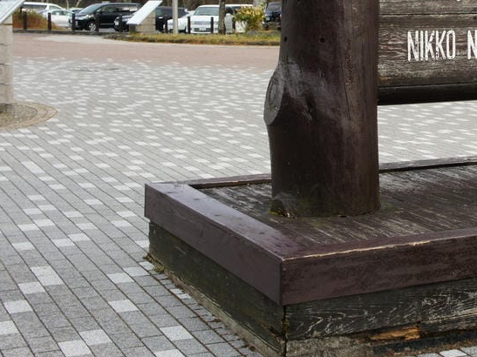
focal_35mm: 78
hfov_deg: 23.7
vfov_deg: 18.7
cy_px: 55
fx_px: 1075
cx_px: 499
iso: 200
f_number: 7.1
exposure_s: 1/50
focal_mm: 25
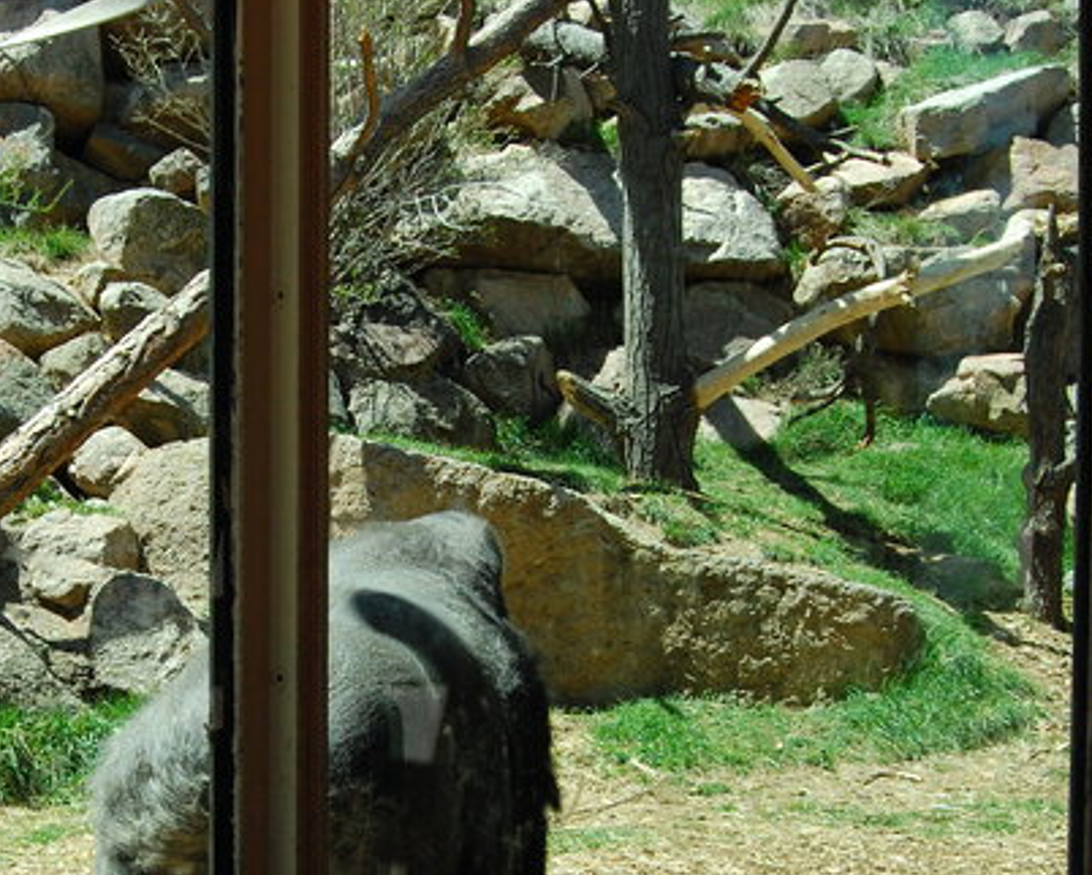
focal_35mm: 56
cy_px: 709
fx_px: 1811
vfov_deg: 26.6
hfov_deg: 32.9
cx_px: 269
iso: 400
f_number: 9
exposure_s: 1/320
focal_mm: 20
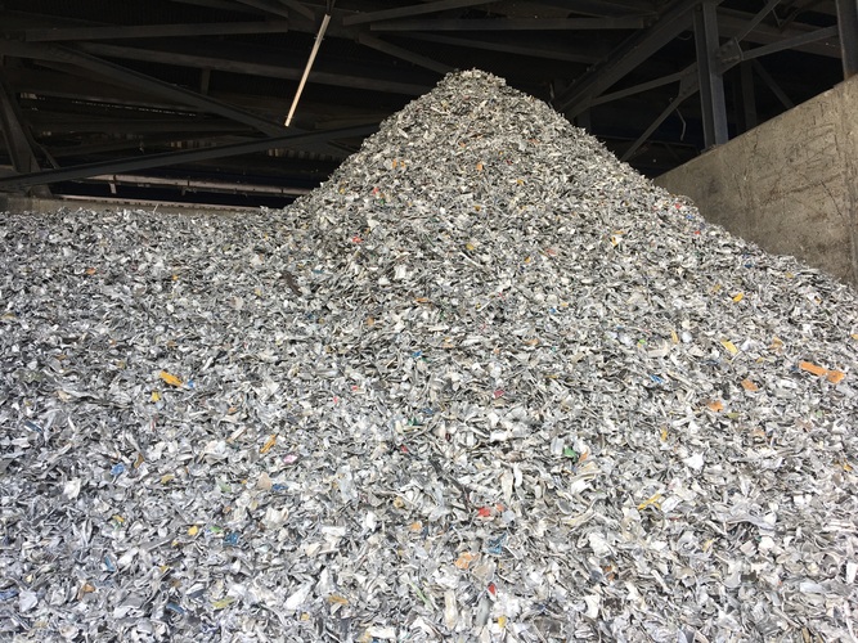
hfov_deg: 61.7
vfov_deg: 48.2
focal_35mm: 29
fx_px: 719
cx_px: 429
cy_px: 322
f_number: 2.2
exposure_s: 1/163
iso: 25
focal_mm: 4.15
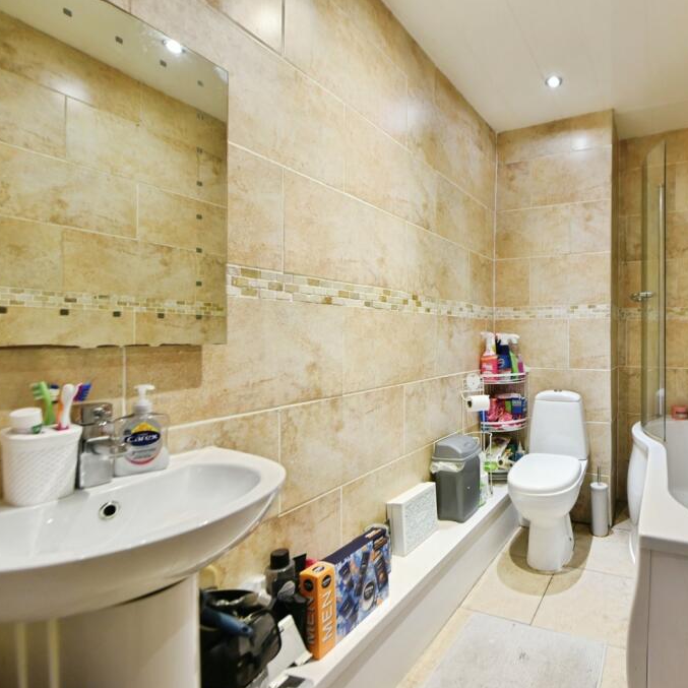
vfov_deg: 80.7
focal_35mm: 18
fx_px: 405
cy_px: 346
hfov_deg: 76.6
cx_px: 489
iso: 640
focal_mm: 14
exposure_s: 1/15
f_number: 5.6
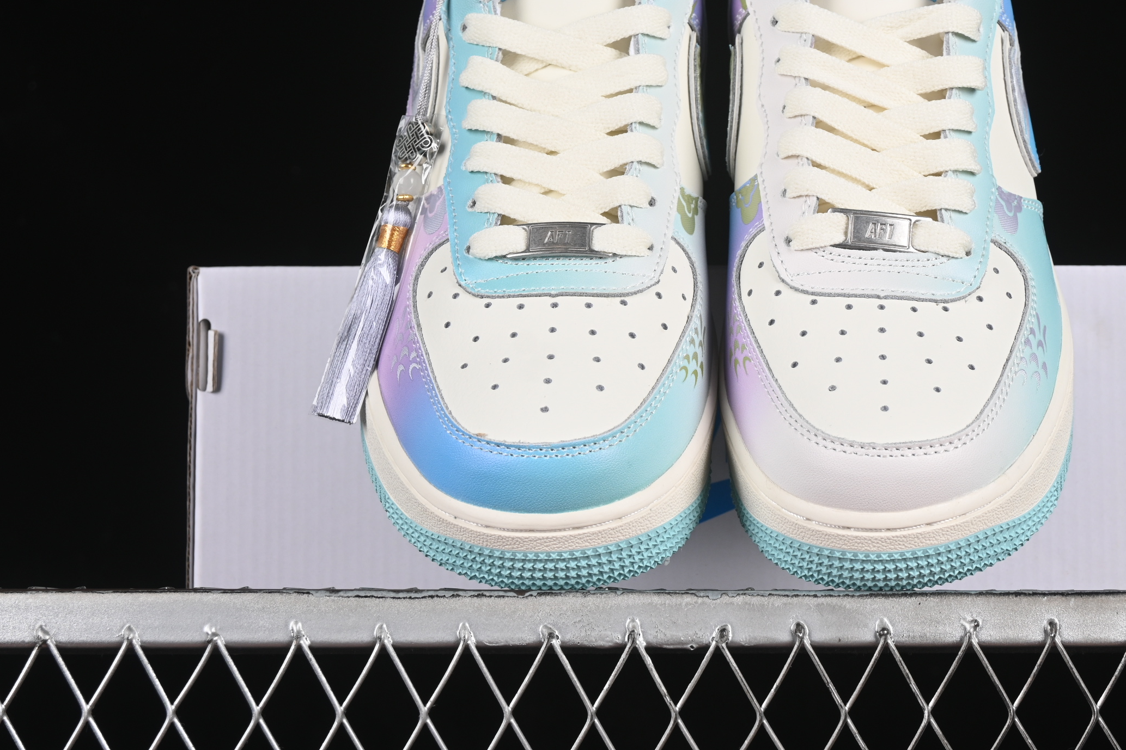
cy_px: 276
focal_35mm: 101
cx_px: 713
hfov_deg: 20.2
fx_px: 3159
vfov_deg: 13.5
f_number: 8
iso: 160
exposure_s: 1/80
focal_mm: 50
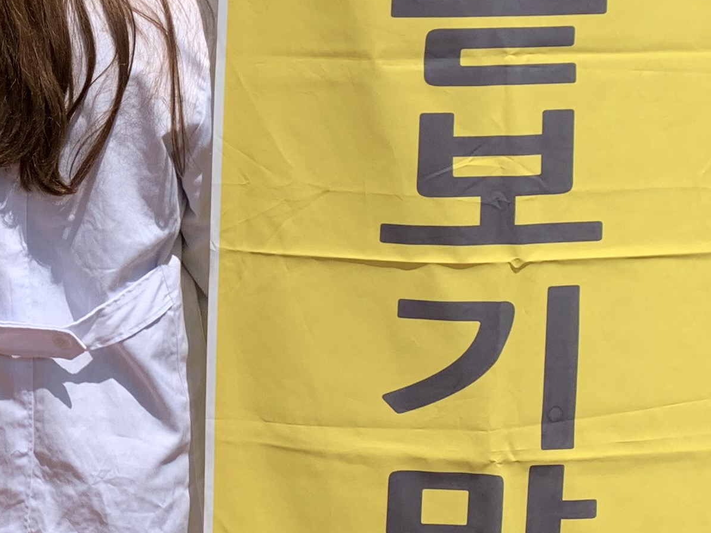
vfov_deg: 16.7
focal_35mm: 88
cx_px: -149
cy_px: 187
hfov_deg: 20.7
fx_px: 1807
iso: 25
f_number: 1.8
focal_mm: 4.25
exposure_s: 1/3185
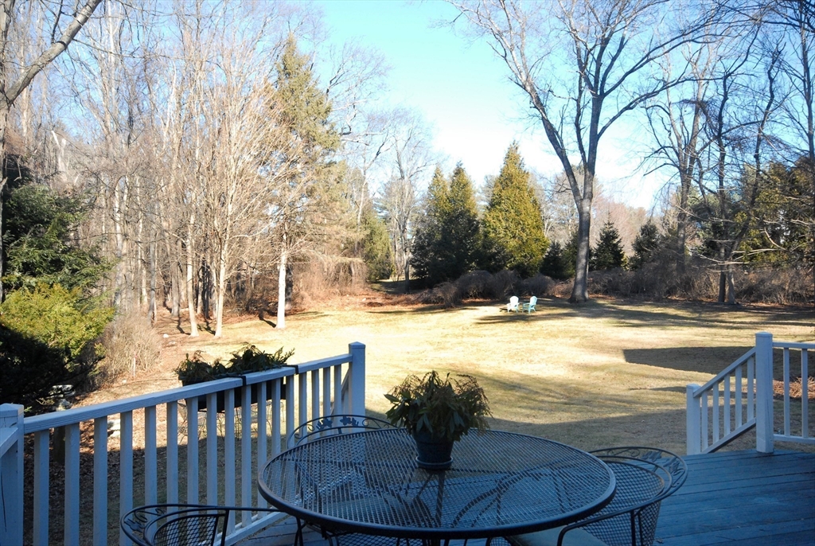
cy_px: 273
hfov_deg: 61.9
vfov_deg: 43.7
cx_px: 408
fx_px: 680
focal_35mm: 30
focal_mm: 20
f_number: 11
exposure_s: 1/80
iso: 400
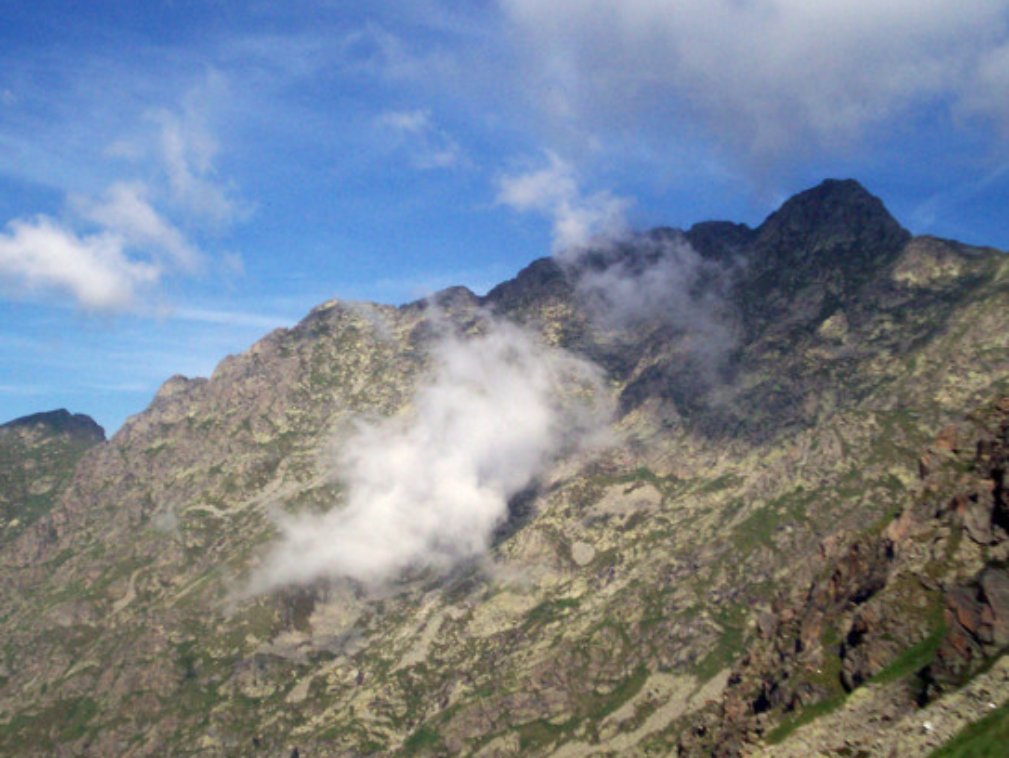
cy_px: 377
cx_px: 431
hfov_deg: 36.1
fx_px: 1546
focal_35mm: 53
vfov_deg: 27.6
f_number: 4.5
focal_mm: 5.9
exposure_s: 1/1075
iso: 100
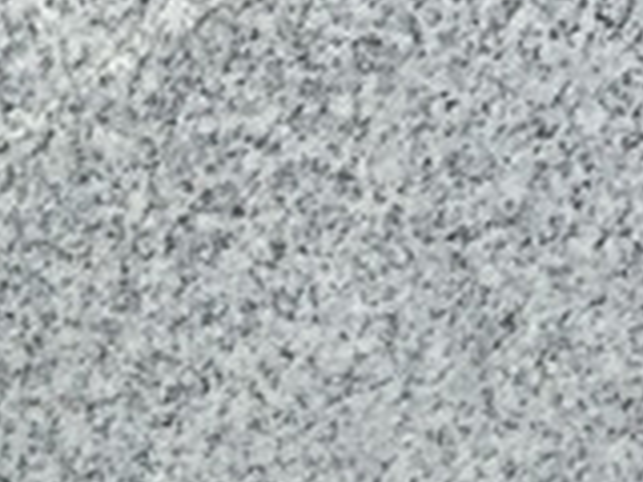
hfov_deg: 11.1
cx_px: -205
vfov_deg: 8.0
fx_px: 3232
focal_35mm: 174
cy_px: 1082
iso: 25
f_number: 2.4
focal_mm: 3.3
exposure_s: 1/350
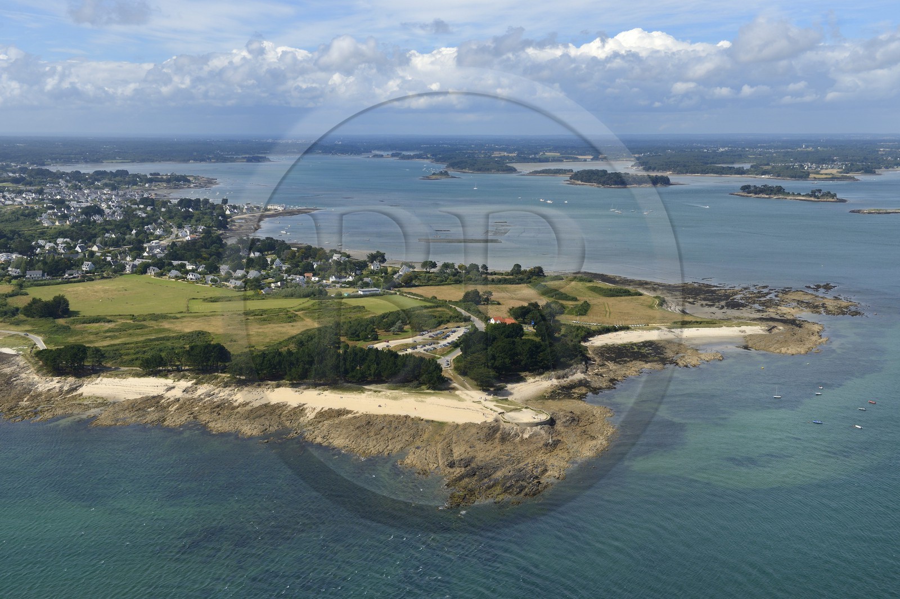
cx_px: 450
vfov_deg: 35.0
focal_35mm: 38
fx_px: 949
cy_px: 300
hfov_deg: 50.7
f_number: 9
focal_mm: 38
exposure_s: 1/1000
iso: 400
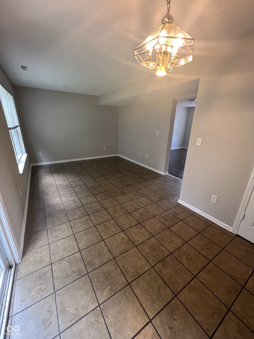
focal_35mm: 13
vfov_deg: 106.2
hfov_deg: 89.9
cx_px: 127
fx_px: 127
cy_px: 170
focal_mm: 1.57
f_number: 1.8
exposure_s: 1/60
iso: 160
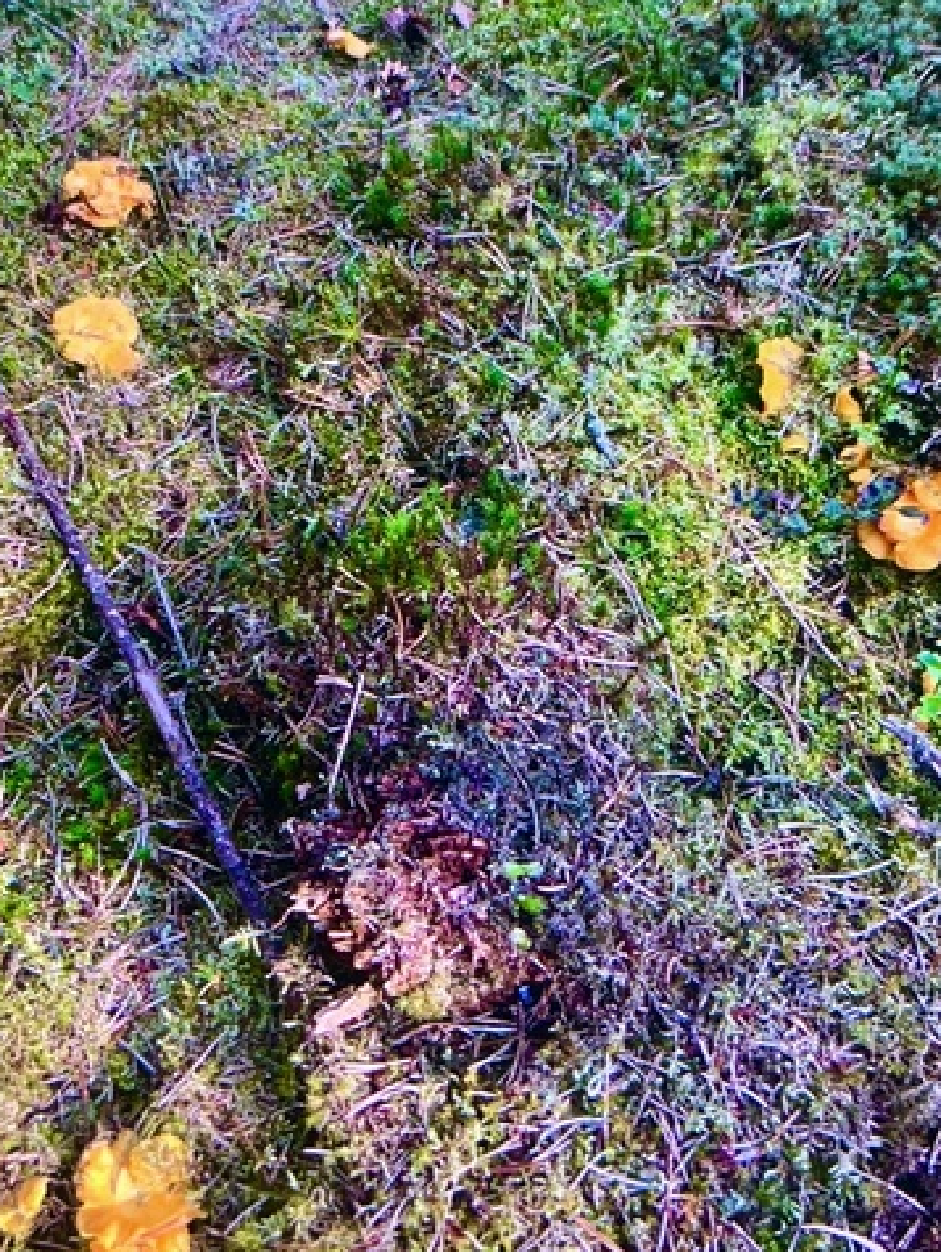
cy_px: 538
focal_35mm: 42
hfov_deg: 34.4
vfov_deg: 44.6
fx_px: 1520
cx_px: 424
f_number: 1.8
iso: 100
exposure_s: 1/107
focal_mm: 4.25
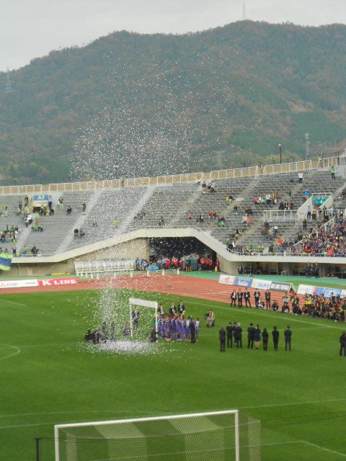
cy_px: 230
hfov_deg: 11.4
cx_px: 173
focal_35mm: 130
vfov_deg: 15.2
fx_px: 1733
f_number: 6.5
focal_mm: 23
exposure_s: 1/60
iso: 100
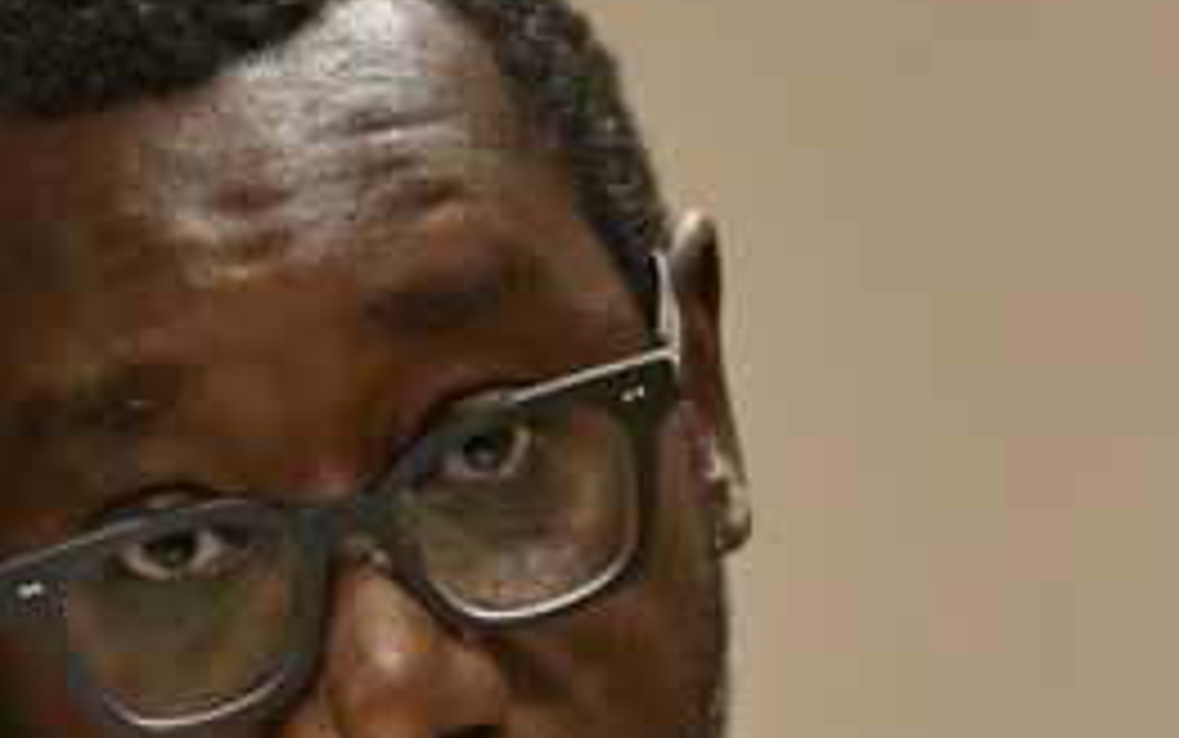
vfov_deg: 1.3
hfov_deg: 2.1
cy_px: 1325
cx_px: 428
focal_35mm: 1017
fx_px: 32692
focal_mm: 170
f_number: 4
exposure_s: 1/250
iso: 3200
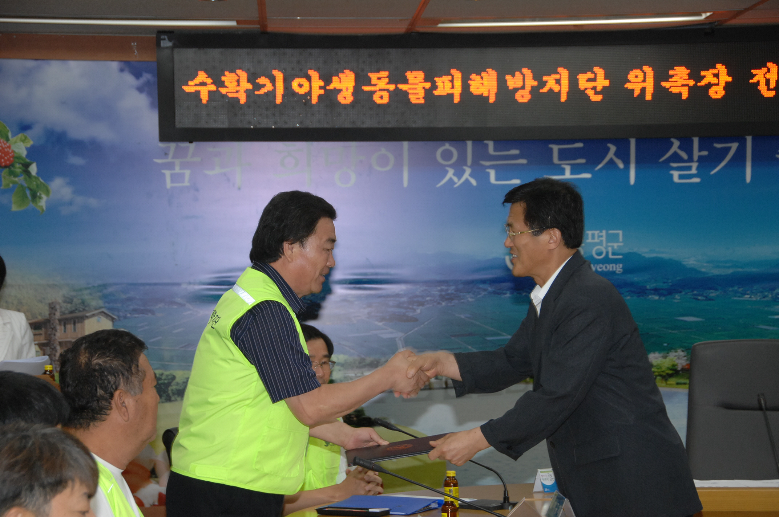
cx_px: 390
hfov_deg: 21.9
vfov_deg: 14.7
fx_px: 2010
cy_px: 258
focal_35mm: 93
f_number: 6
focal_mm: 62
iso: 500
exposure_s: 1/60
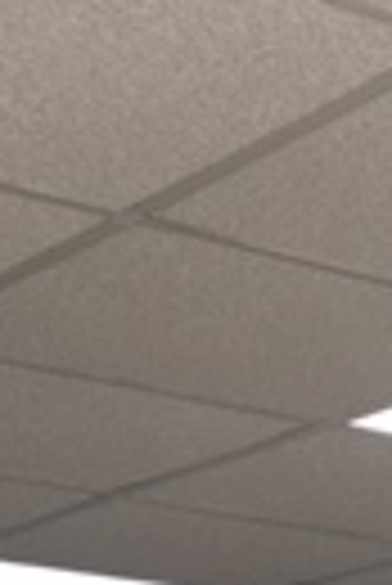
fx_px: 2411
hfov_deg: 8.7
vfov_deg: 13.6
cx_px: 838
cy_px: 639
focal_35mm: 148
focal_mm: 4.15
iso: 25
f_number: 2.2
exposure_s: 1/106
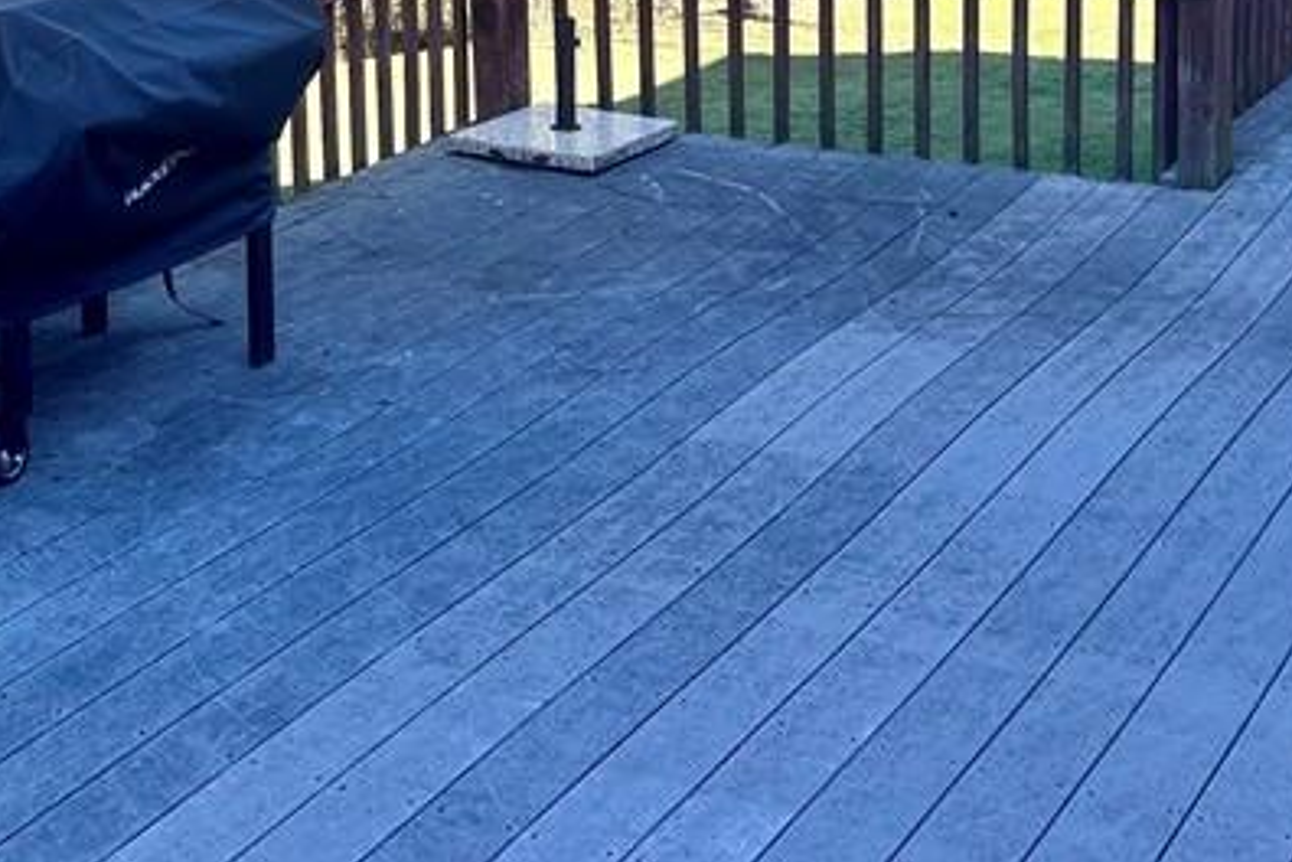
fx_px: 2512
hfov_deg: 28.8
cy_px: -23
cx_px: 502
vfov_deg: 18.9
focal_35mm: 70
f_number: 1.5
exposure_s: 1/803
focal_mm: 5.7
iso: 50
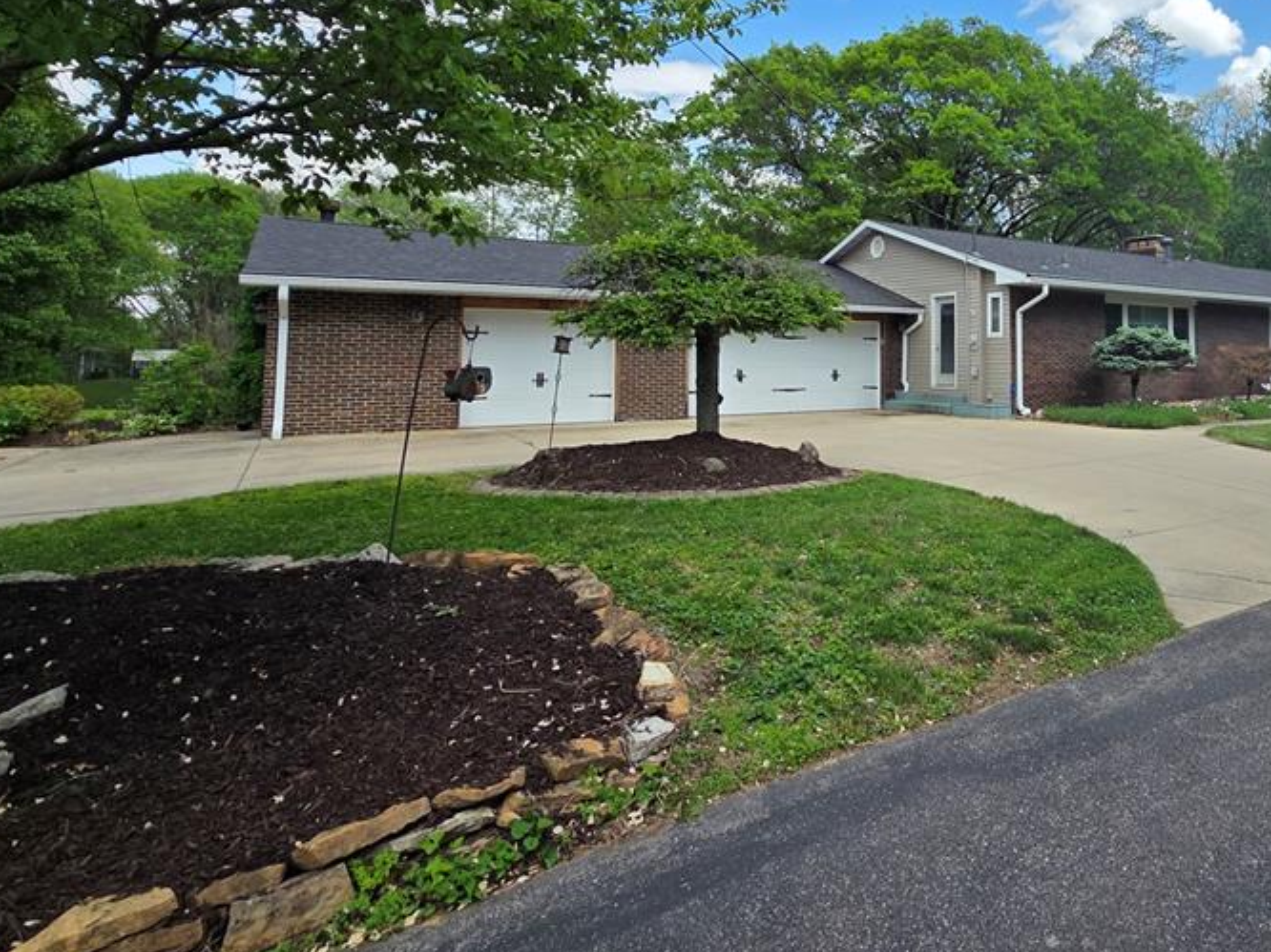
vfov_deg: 64.3
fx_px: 734
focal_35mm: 20
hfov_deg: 77.8
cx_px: 893
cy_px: 322
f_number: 2.2
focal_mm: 2.2
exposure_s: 1/1376
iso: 50
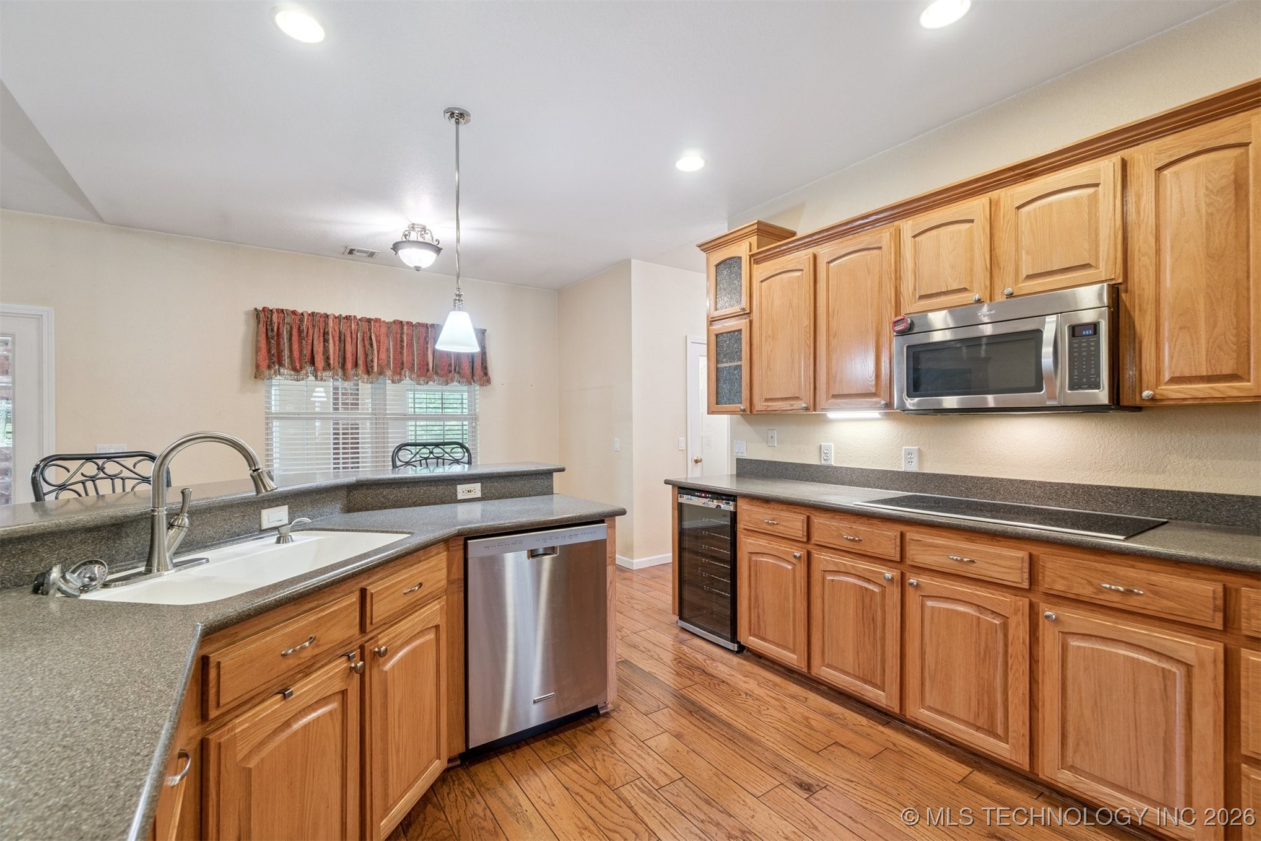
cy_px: 420
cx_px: 630
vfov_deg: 77.3
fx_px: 525
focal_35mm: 15
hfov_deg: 100.4
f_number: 6.3
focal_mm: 10
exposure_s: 1/15
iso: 200
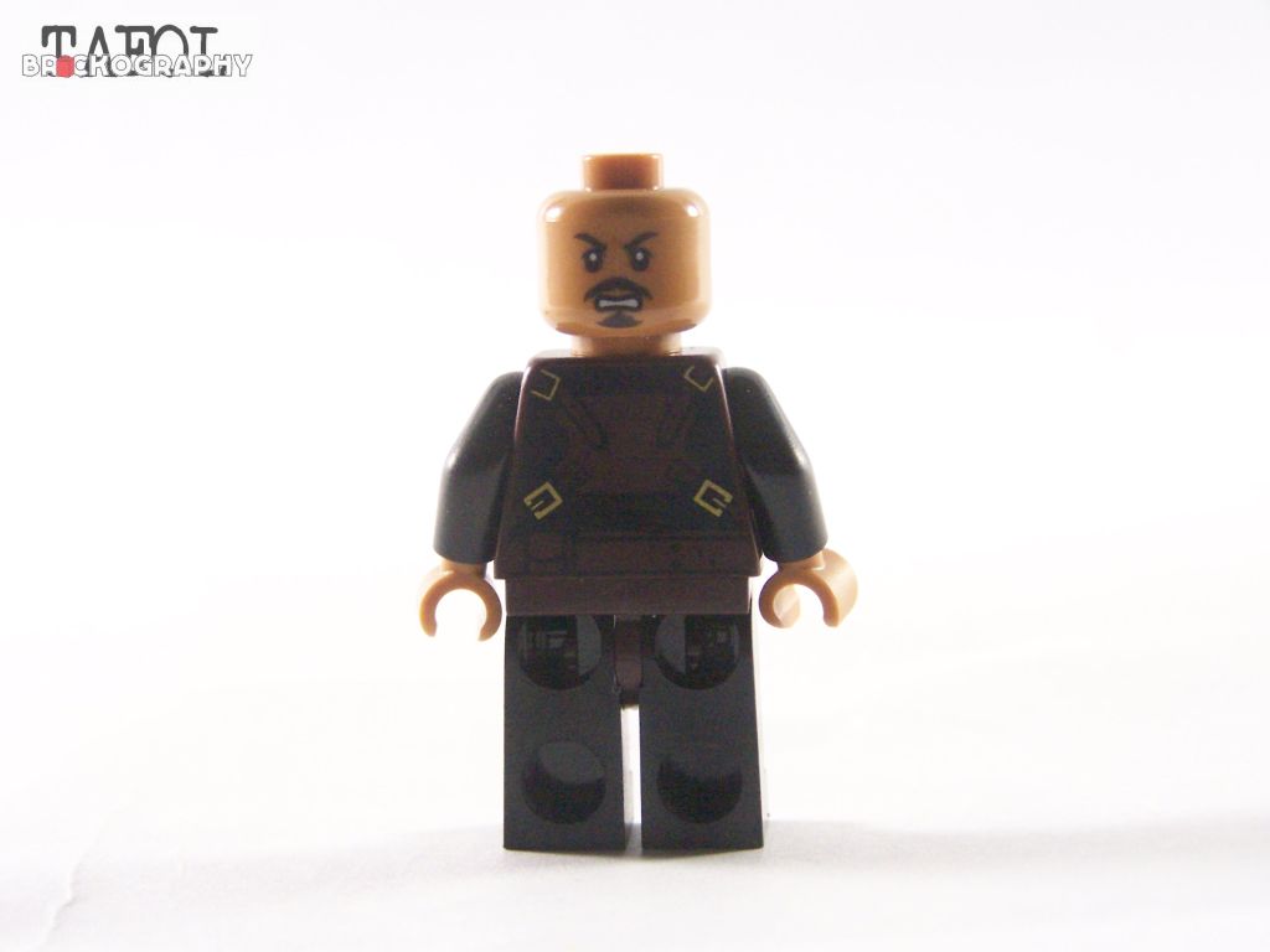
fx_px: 3449
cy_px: 476
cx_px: 635
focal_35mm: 94
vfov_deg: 15.7
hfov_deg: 20.9
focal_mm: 15.6
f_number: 3.2
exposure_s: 1/60
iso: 400
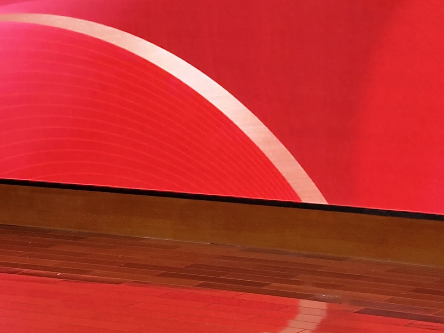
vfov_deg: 10.8
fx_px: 1731
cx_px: 355
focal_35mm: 135
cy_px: -85
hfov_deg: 14.5
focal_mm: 6.86
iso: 125
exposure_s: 1/50
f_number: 1.78
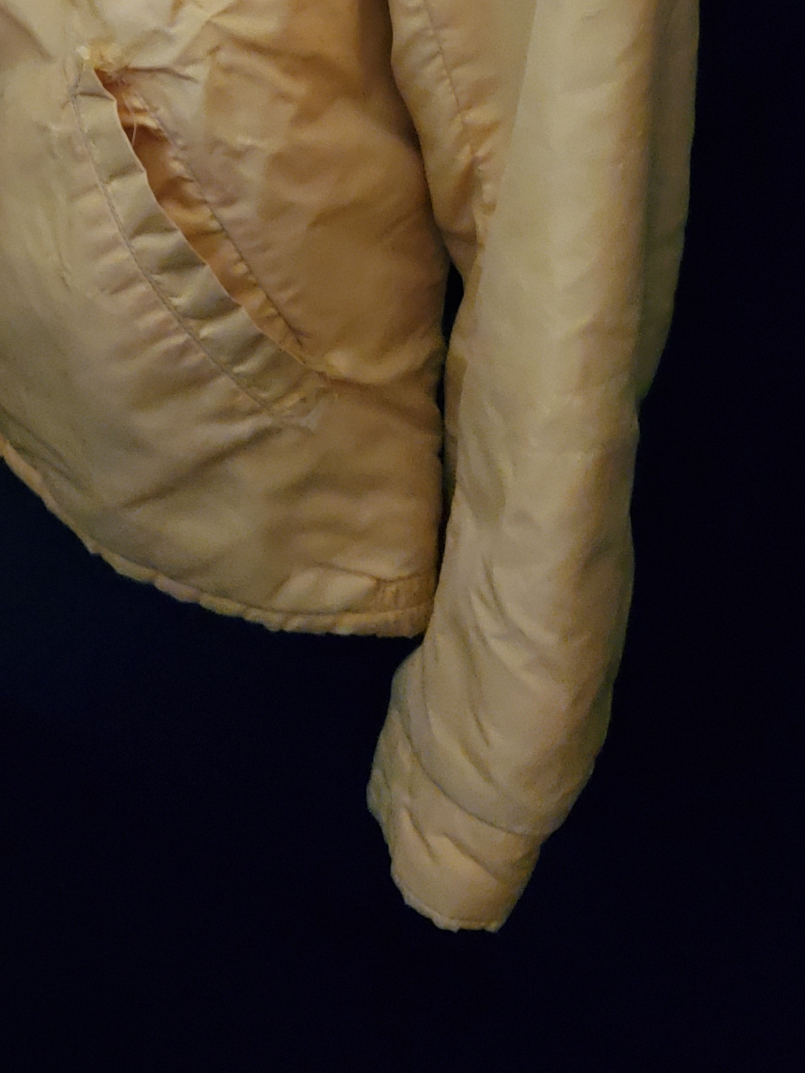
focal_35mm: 60
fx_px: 1861
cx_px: -6
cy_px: -26
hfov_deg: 23.4
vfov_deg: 29.8
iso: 1000
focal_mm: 4.3
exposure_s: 1/9
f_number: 1.5
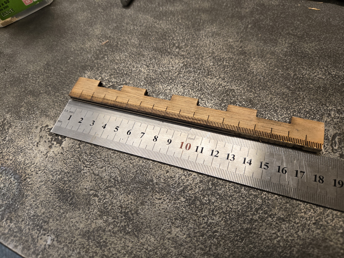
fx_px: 229
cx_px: 172
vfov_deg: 58.9
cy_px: 129
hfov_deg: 73.9
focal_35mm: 23
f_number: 1.8
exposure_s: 1/100
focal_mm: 5.4
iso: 125
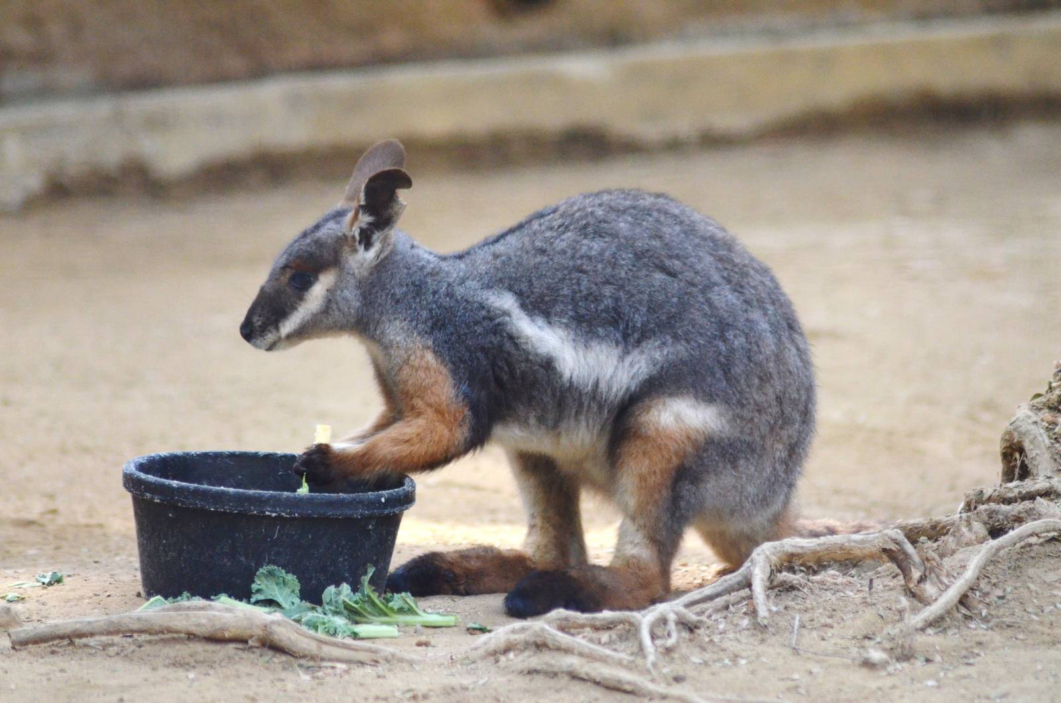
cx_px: 530
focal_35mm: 450
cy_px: 352
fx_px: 13236
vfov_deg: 3.0
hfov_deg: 4.6
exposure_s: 1/500
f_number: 5.6
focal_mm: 300
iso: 2500
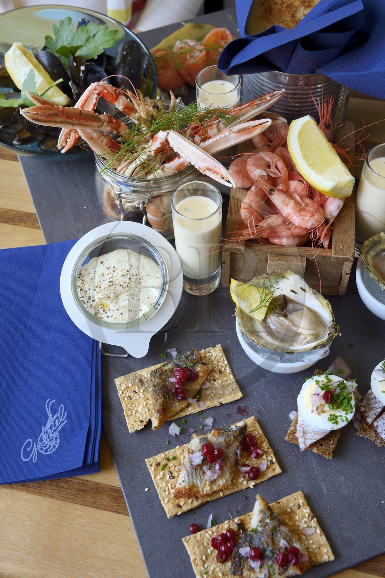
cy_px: 289
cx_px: 192
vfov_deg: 46.4
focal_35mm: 42
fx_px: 674
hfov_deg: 31.9
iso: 800
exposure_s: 1/100
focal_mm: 42
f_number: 10
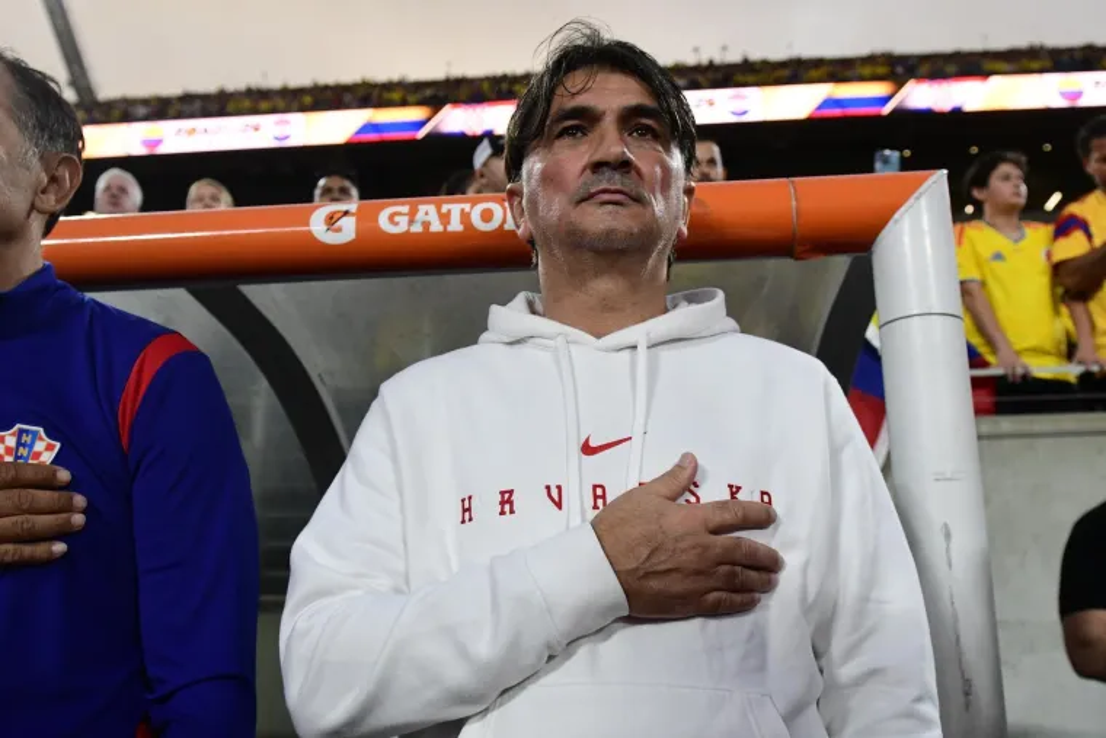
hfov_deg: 53.1
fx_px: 1106
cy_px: 369
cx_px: 553
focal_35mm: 36
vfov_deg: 36.9
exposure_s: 1/2000
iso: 3200
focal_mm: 24
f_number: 4
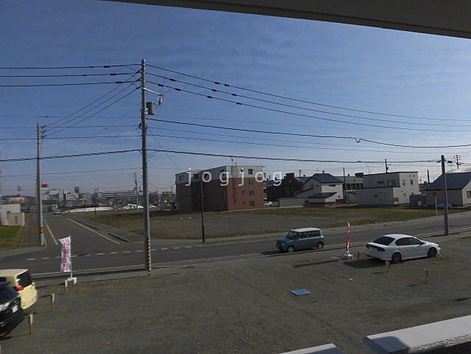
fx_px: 327
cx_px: 236
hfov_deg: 71.6
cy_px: 177
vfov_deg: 56.8
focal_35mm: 24
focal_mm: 4.3
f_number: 7.8
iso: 100
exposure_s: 1/640
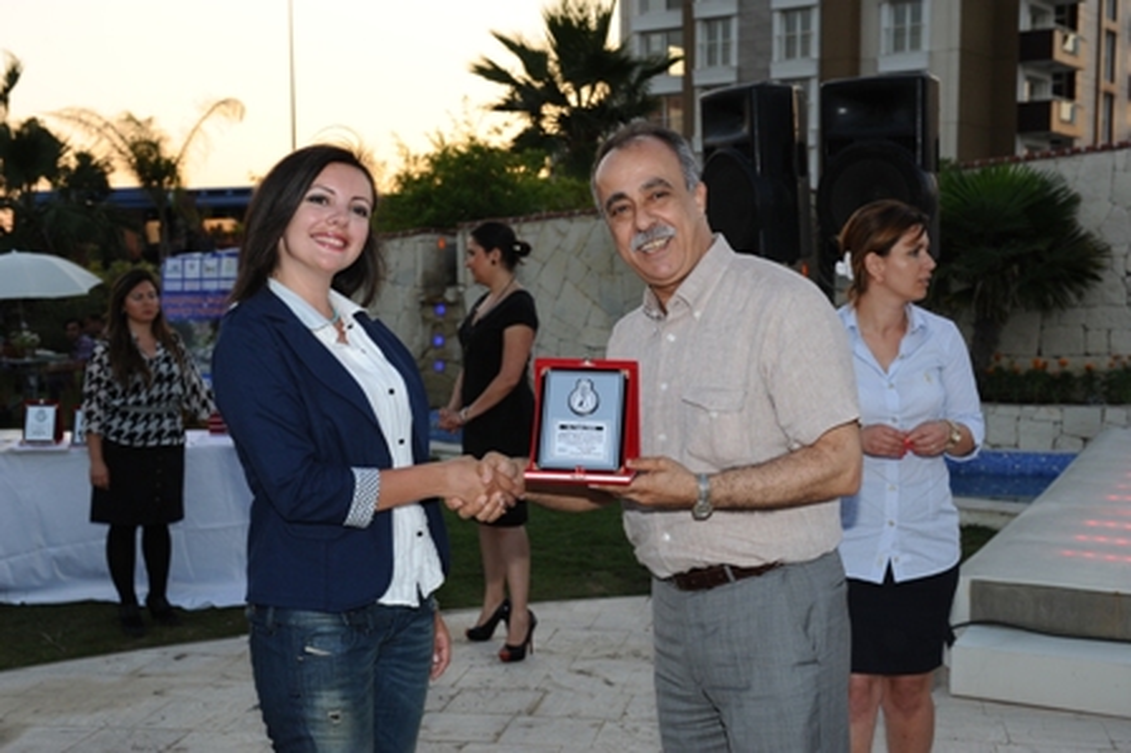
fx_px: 1507
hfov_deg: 41.1
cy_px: 376
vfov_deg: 28.0
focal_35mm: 48
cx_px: 566
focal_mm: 48
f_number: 7.1
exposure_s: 1/200
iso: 640
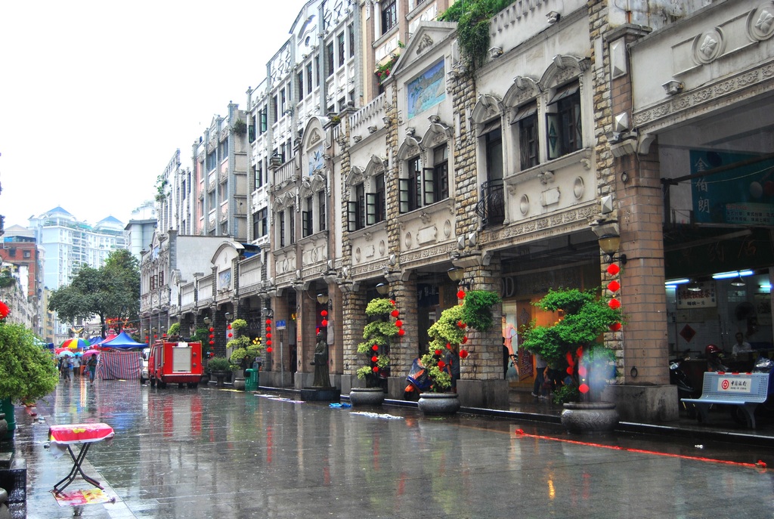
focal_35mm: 42
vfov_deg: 32.0
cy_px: 260
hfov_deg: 46.3
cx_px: 387
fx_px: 905
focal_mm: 28
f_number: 4.2
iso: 110
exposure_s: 1/125
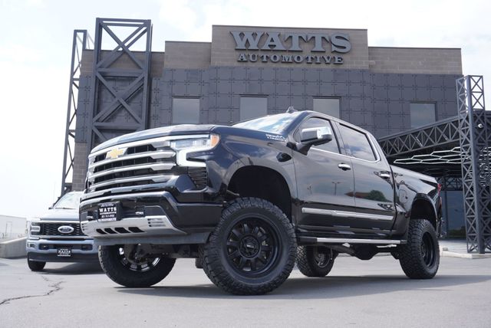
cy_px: 164
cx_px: 246
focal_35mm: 36
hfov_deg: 53.1
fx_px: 491
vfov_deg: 36.9
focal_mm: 24
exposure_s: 1/160
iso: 100
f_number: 6.3
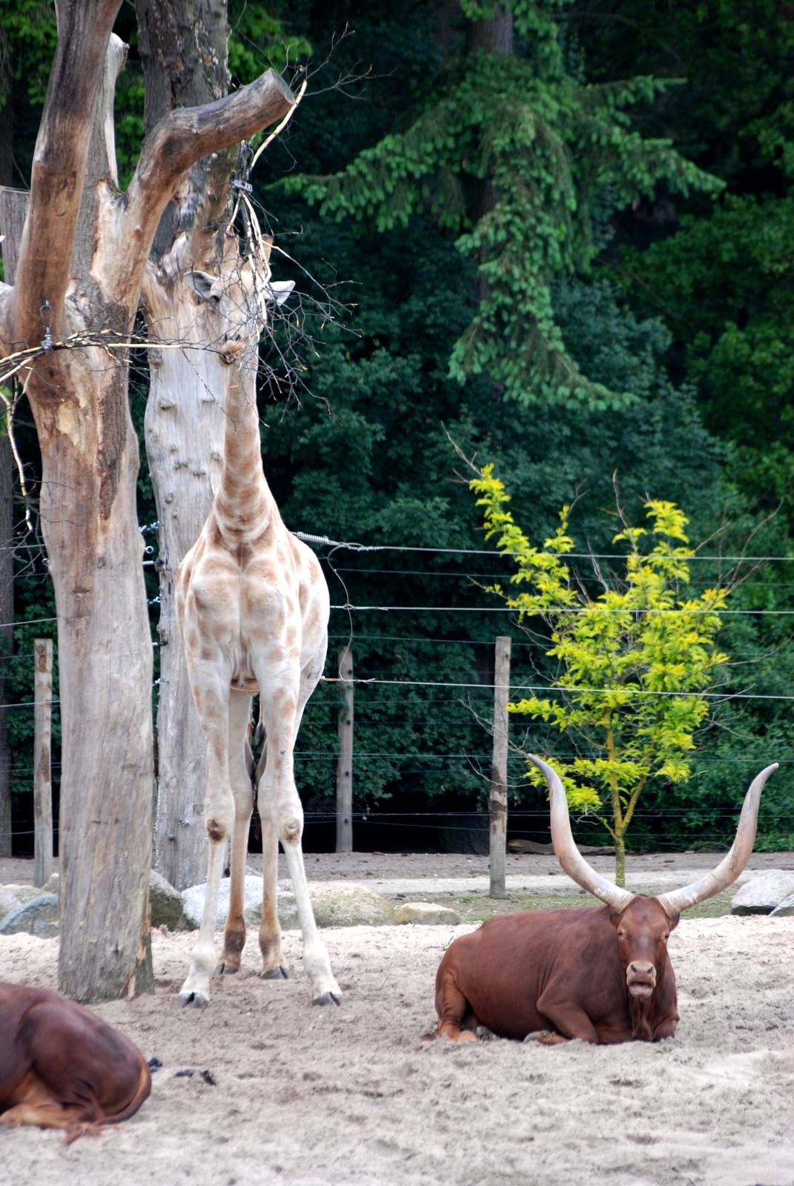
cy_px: 593
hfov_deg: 4.7
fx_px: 9649
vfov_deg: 7.0
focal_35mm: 292
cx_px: 397
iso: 400
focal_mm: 195
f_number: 5
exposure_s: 1/400
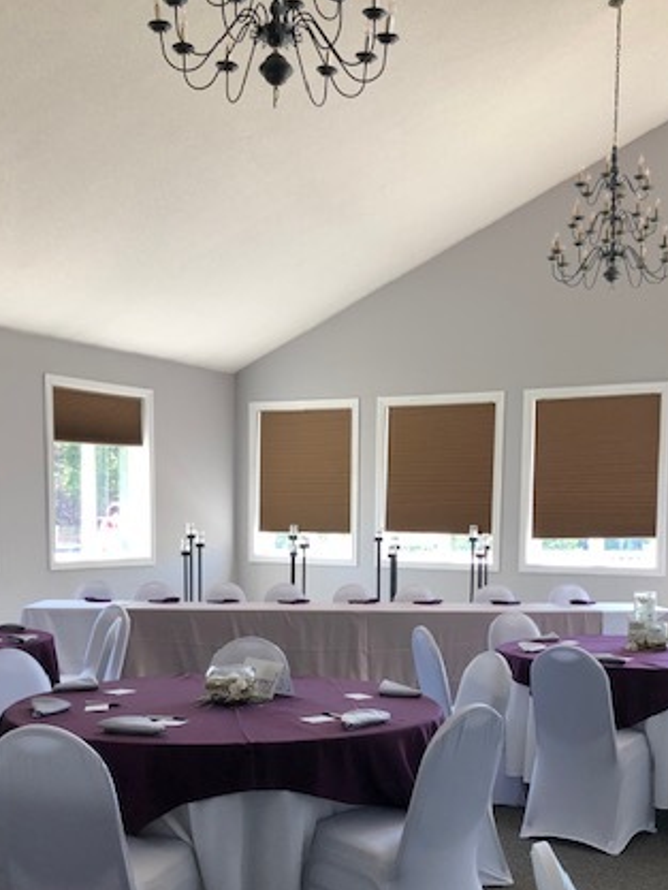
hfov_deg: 33.5
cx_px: 393
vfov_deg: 42.9
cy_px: 625
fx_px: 1106
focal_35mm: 43
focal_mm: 3.99
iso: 20
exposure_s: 1/40
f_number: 1.8
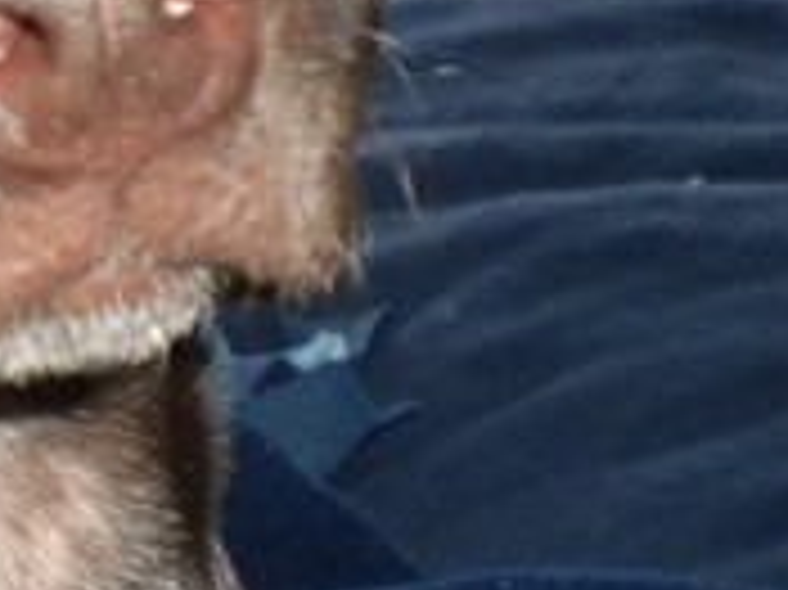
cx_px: -167
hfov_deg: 14.9
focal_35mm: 128
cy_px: 329
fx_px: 2912
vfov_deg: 11.6
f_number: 3.1
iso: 400
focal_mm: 6.3
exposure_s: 1/30
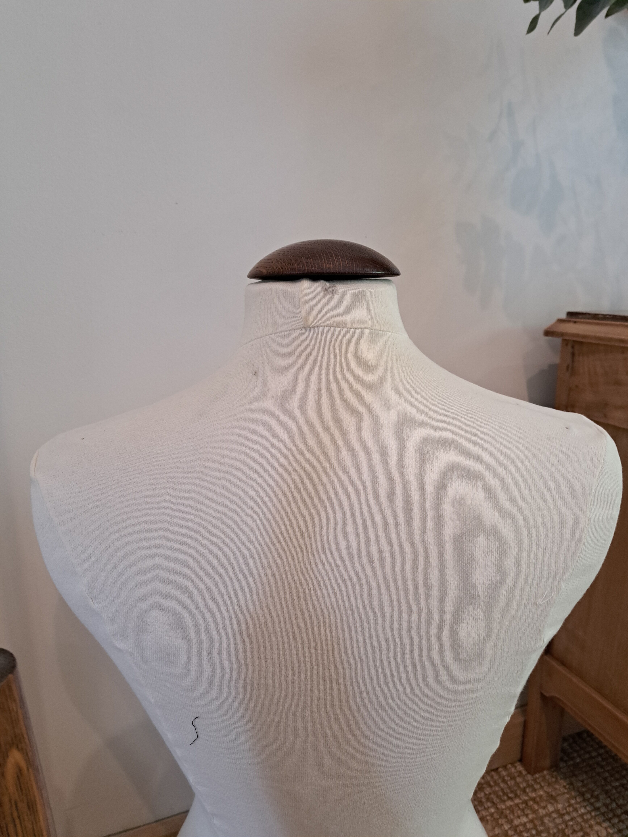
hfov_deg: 56.8
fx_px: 581
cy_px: 418
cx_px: 314
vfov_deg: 71.6
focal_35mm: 24
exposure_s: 1/50
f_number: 1.8
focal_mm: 5.23
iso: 200
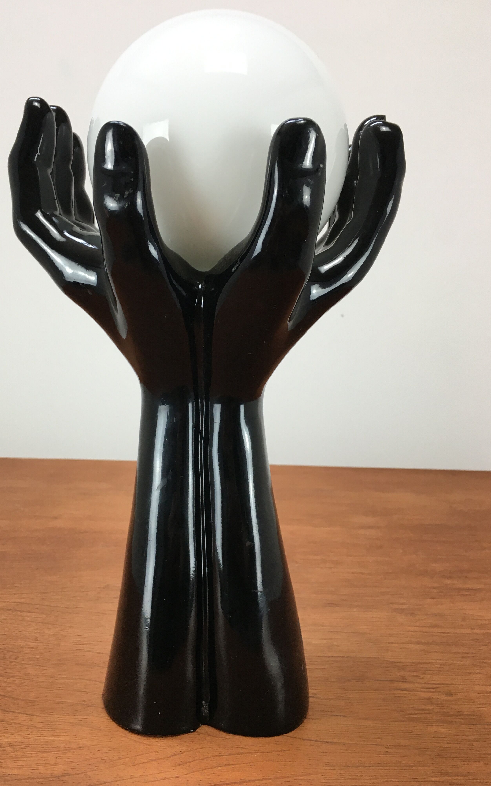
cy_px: 392
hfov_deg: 40.5
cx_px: 202
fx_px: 664
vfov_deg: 61.2
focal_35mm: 31
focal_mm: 4.15
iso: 40
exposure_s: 1/33
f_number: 2.2
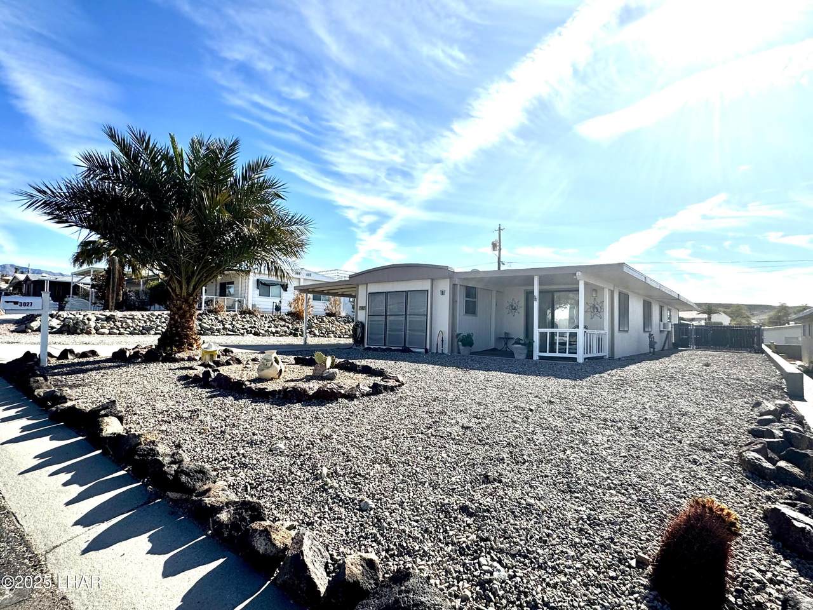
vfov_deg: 85.7
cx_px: 406
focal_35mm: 14
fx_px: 329
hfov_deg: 102.1
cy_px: 305
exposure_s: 1/3390
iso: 50
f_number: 2.2
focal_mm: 2.22
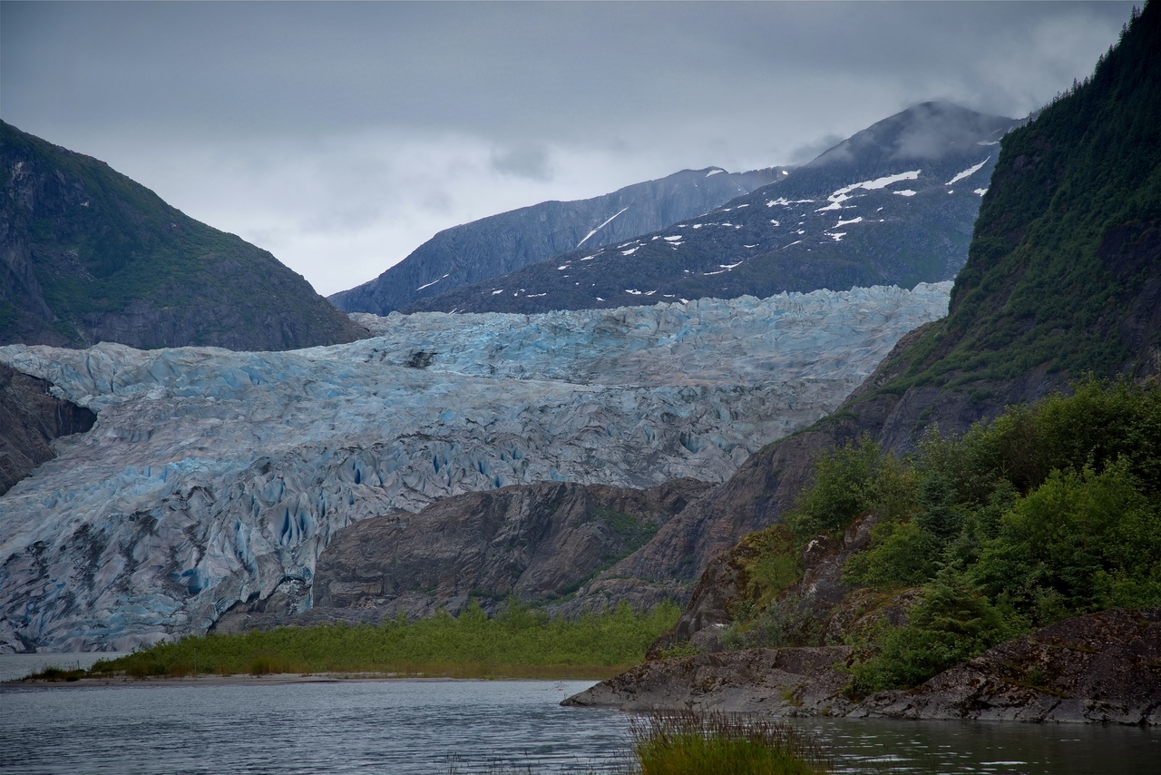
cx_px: 580
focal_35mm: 120
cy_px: 388
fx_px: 3871
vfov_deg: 11.4
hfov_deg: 17.1
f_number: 9
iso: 100
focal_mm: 120
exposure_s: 1/320
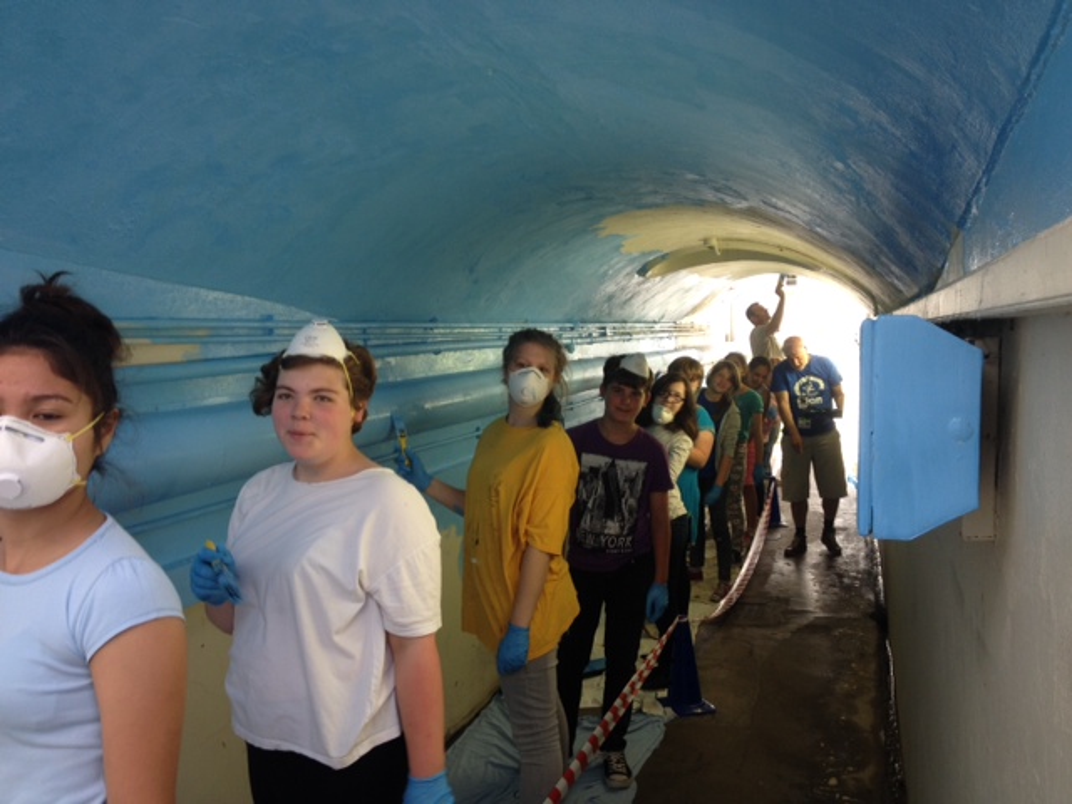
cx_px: 536
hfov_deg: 52.6
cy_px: 402
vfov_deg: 40.7
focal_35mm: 35
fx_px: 1084
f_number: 2.4
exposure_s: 1/24
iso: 50
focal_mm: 4.28
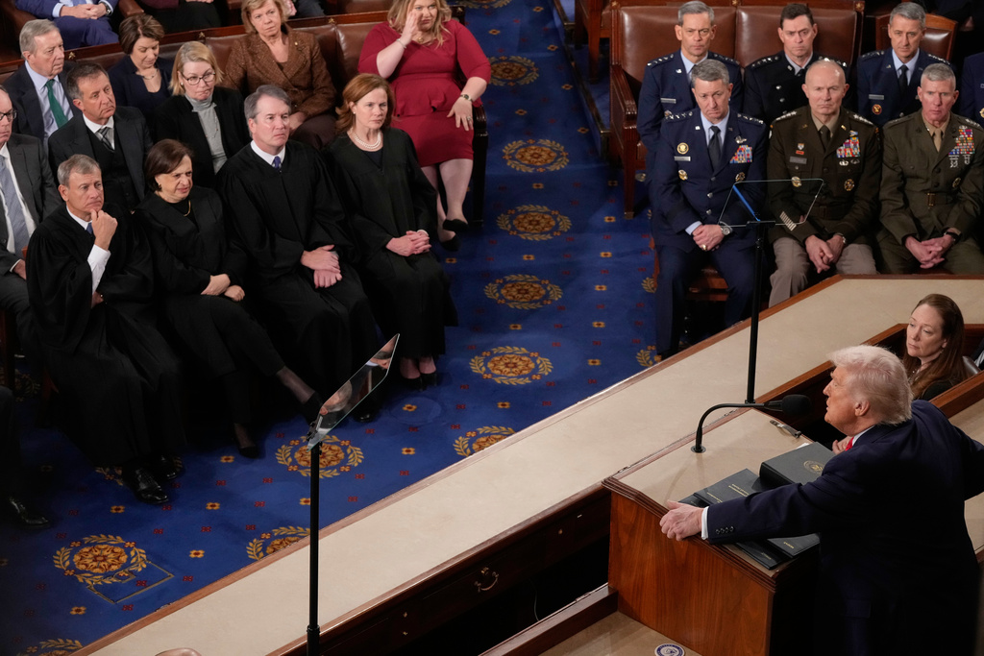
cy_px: 328
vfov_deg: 14.3
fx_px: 2624
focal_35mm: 96
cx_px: 492
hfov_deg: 21.2
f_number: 7.1
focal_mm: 96
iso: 3200
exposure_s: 1/250
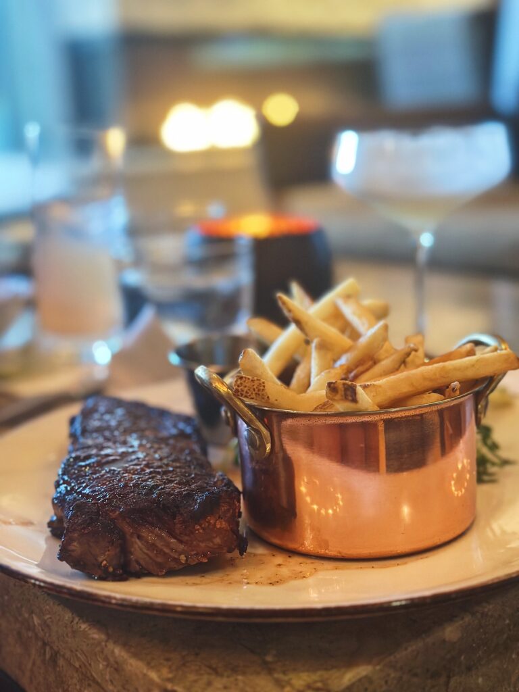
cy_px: 346
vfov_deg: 39.7
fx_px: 960
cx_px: 260
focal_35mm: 48
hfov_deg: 30.3
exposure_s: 1/30
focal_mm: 6.86
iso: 640
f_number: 1.78
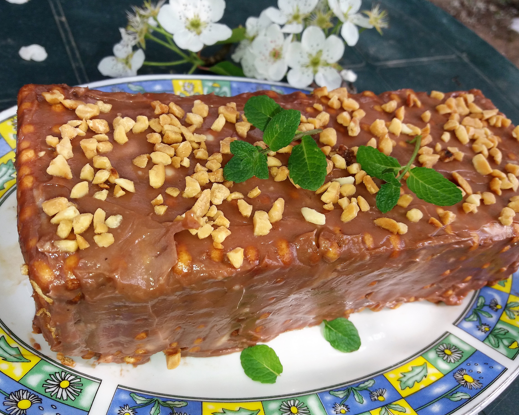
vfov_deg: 48.5
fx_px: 461
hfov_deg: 58.7
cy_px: 204
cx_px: 239
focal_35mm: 30
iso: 64
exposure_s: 1/488
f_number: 1.9
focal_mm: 3.7
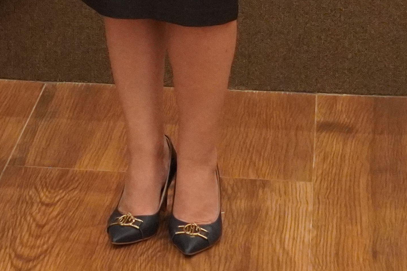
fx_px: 1923
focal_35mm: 170
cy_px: -240
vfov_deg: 7.8
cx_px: -228
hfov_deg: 11.5
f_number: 4
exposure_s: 1/160
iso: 3200
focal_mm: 27
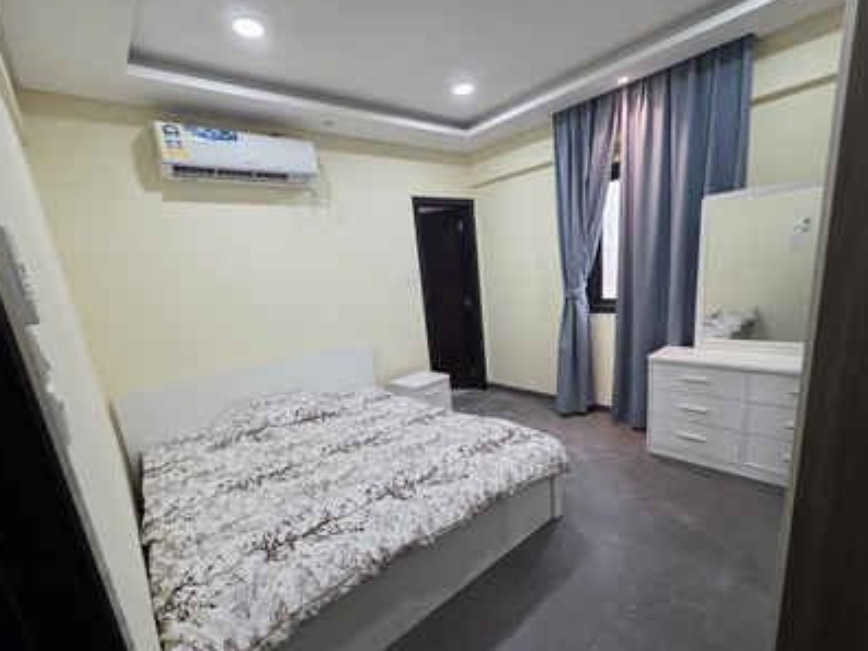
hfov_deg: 98.1
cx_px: 453
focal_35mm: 15
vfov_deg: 81.4
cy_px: 365
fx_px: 376
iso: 200
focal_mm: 2.2
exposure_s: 1/60
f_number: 1.9
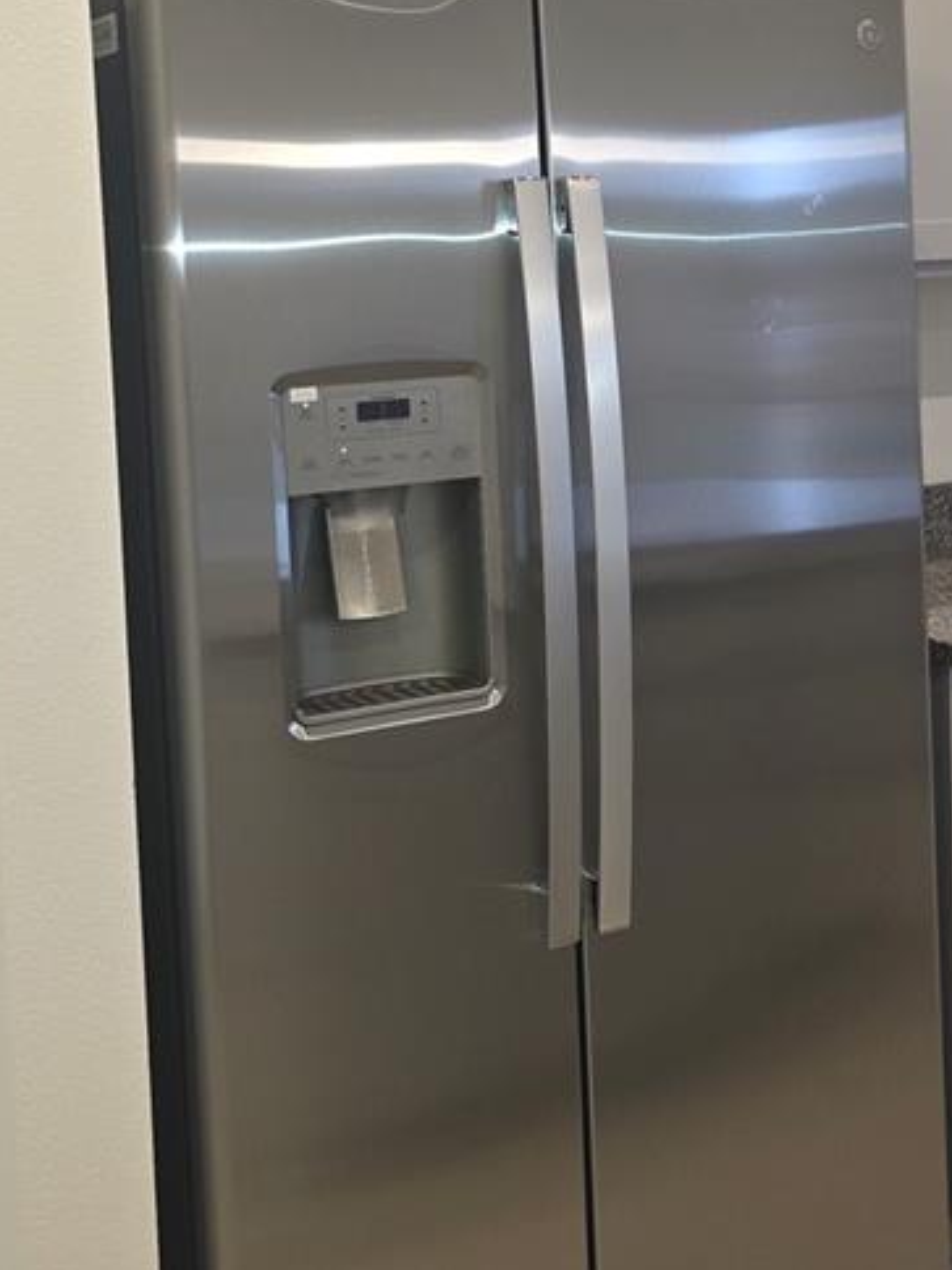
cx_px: 1070
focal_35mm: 57
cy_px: 383
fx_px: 2090
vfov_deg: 33.4
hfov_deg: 23.9
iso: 80
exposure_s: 1/60
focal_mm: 6.3
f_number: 1.7
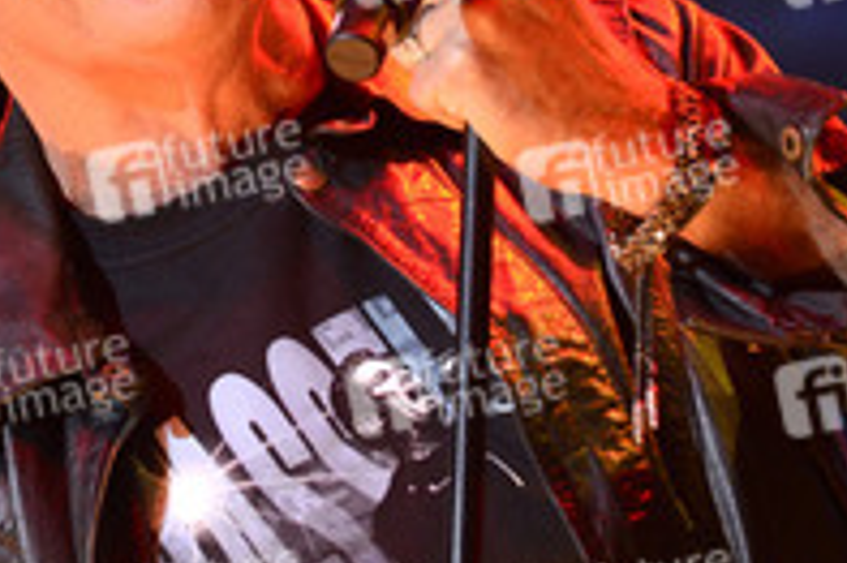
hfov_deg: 8.8
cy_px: 64
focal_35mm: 234
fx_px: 5501
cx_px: 514
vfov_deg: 5.9
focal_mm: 102
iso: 2500
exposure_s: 1/320
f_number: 4.5
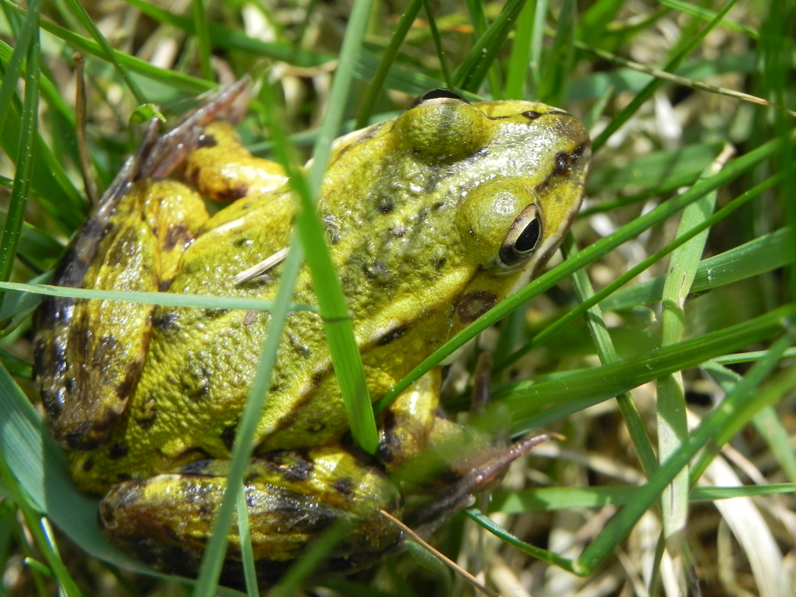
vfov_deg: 14.1
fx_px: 2414
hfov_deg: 18.7
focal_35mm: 105
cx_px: 398
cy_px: 298
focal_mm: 18.8
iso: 160
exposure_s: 1/471
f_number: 4
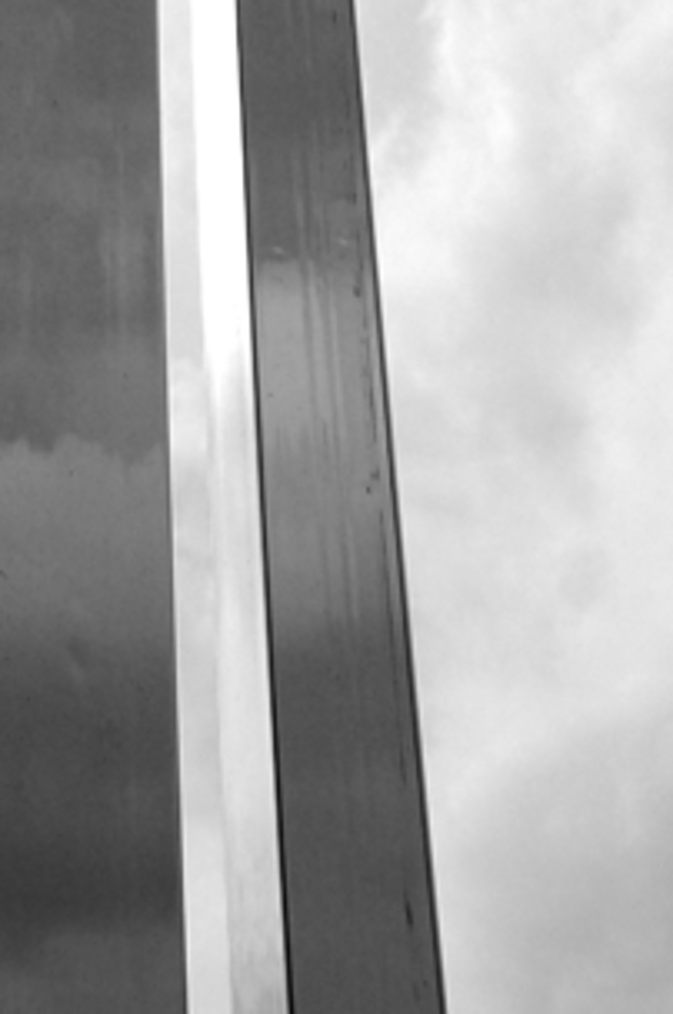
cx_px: 563
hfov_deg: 14.9
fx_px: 2557
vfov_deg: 20.7
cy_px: -243
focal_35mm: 91
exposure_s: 1/400
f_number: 14
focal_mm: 18
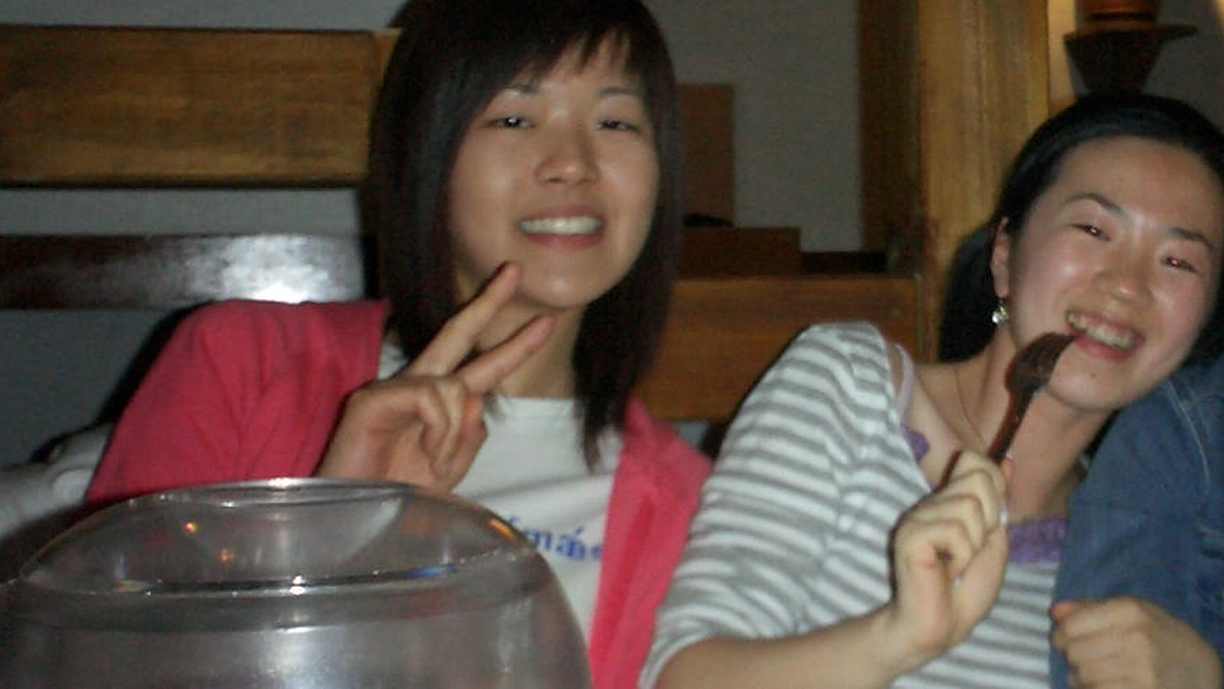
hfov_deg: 34.4
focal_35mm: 60
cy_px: 393
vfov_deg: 20.0
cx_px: 858
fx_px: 1948
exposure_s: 1/40
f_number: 3.5
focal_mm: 5.6
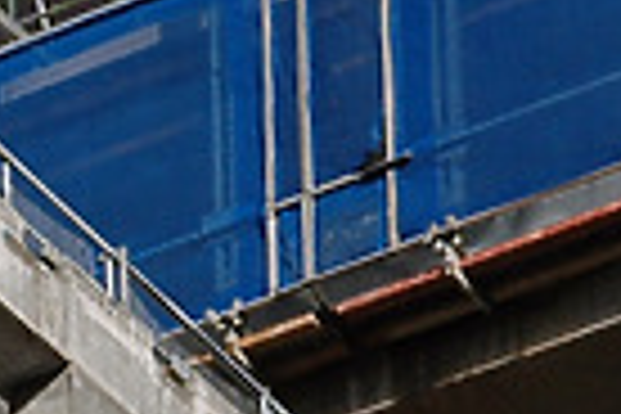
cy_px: 580
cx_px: -477
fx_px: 12109
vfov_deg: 2.0
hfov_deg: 2.9
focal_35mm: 702
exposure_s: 1/320
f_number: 9
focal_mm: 72
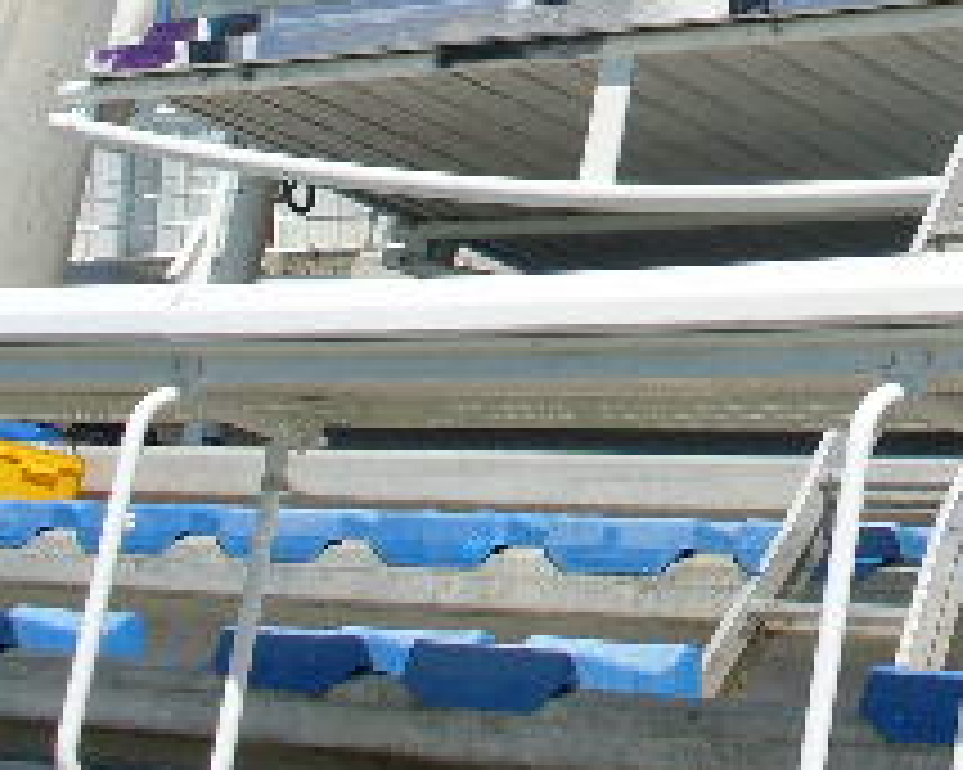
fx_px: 3077
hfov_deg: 16.9
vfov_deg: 13.8
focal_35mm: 108
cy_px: -194
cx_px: 1215
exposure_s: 1/500
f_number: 5.6
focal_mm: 6.1
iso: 80
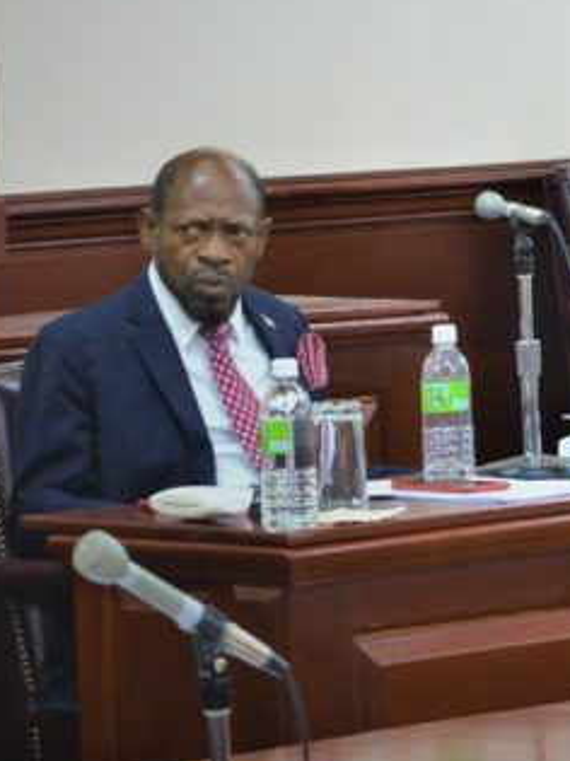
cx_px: 816
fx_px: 4156
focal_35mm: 189
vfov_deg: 10.4
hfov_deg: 7.7
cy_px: 222
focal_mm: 55
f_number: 5.6
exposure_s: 1/15
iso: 450
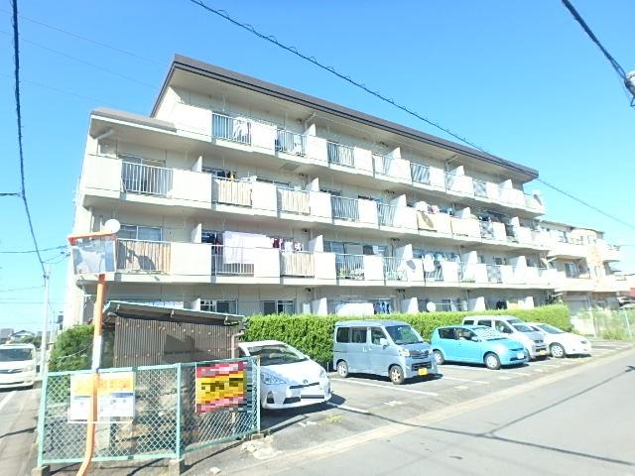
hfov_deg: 79.0
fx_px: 385
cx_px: 318
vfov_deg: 63.4
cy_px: 238
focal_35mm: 21
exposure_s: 1/500
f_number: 3.5
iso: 125
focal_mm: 3.7
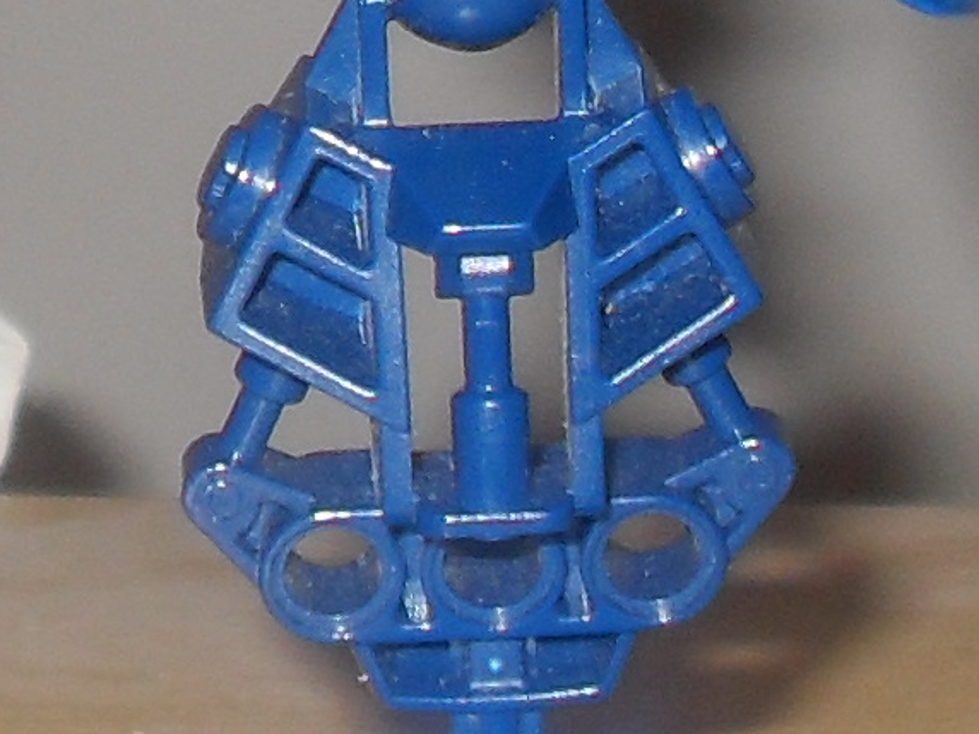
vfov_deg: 6.7
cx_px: 62
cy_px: -652
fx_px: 6137
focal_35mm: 217
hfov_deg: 9.1
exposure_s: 1/45
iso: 100
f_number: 2.8
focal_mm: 6.3
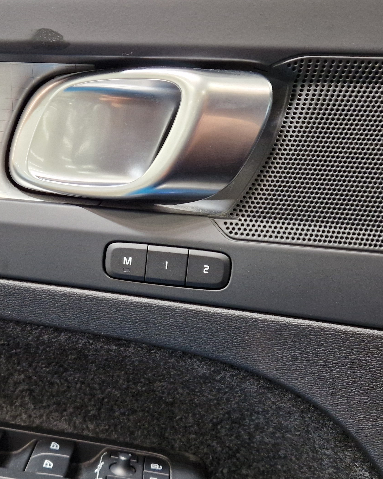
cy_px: 300
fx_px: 609
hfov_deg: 34.5
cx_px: 116
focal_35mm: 43
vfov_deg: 42.6
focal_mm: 5.4
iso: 500
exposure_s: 1/100
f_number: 1.8
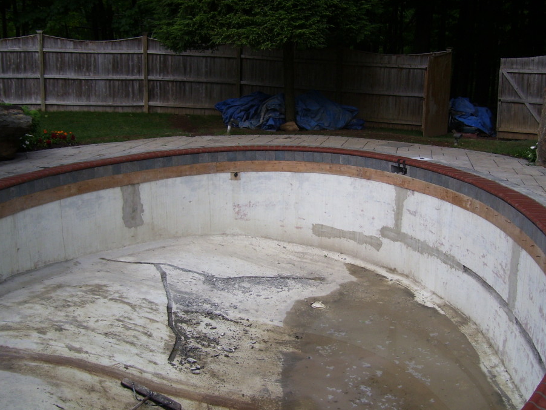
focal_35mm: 42
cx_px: 275
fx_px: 663
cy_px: 205
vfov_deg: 34.4
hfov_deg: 44.8
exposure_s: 1/350
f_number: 2.7
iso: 80
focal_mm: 6
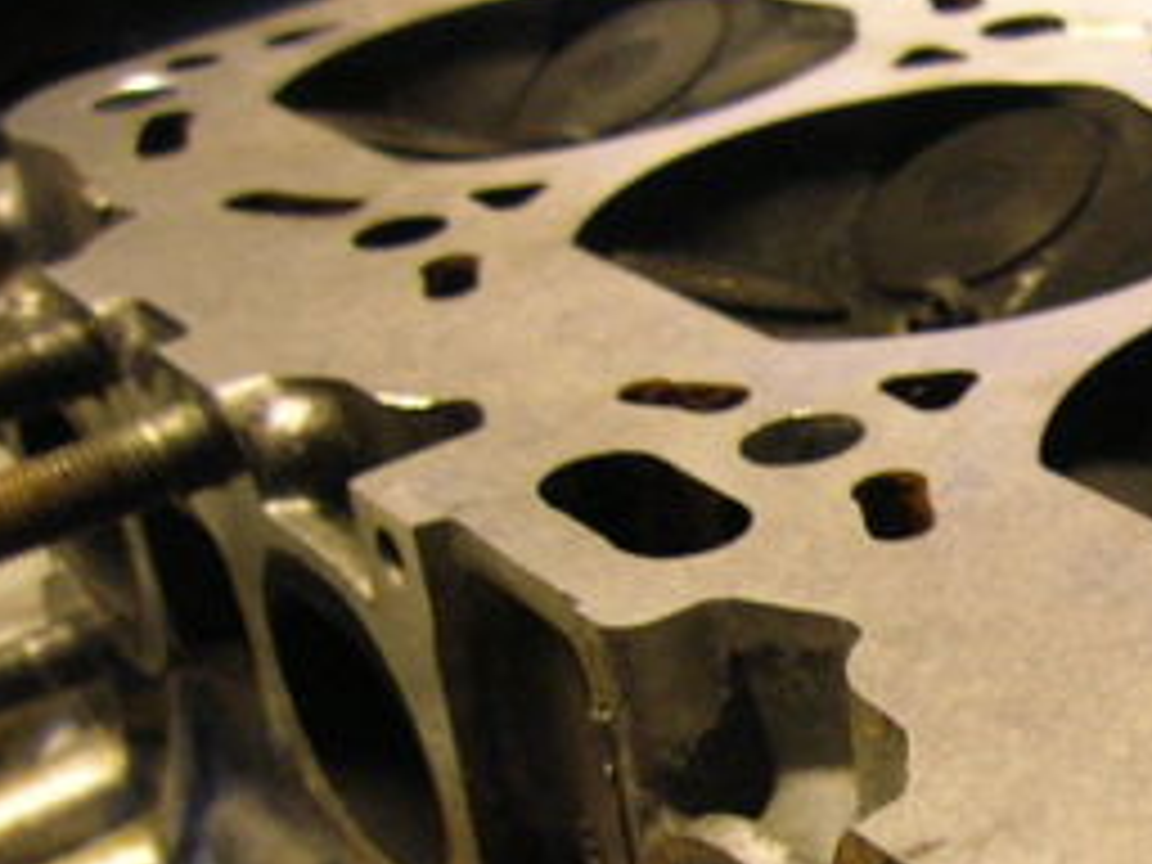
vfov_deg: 17.2
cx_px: 1246
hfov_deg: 21.9
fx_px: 2829
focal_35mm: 85
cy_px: 727
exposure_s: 1/4.7
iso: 160
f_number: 2.9
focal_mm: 5.7
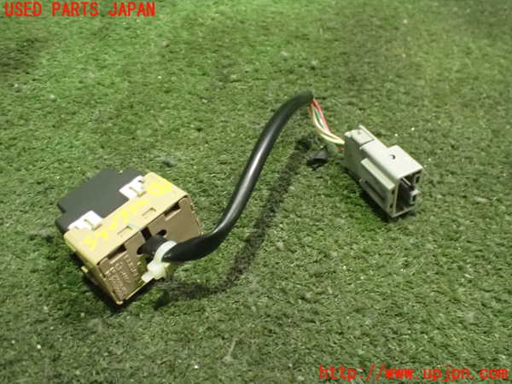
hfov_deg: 51.4
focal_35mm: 36
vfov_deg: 39.7
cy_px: 192
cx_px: 256
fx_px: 532
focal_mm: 6.37
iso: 1600
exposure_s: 1/25
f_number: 2.5
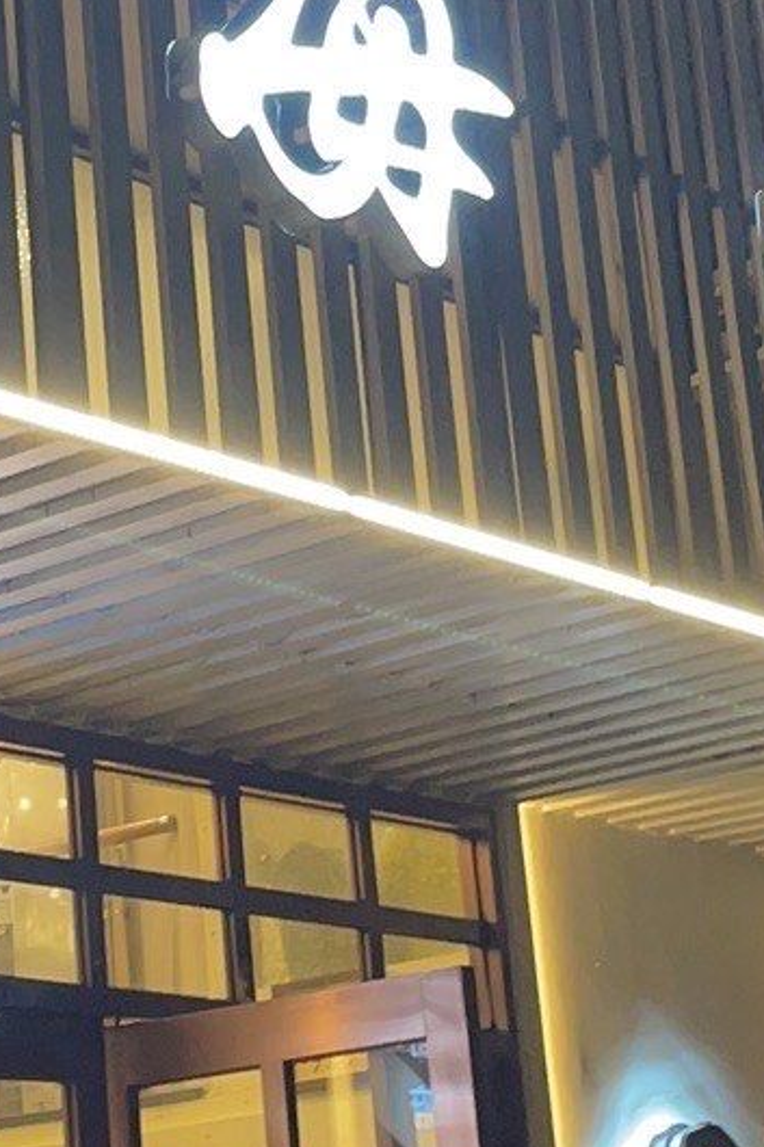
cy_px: 32
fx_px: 2612
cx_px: 134
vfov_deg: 23.8
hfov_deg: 16.5
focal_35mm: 82
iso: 160
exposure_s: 1/50
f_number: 1.6
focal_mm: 4.2
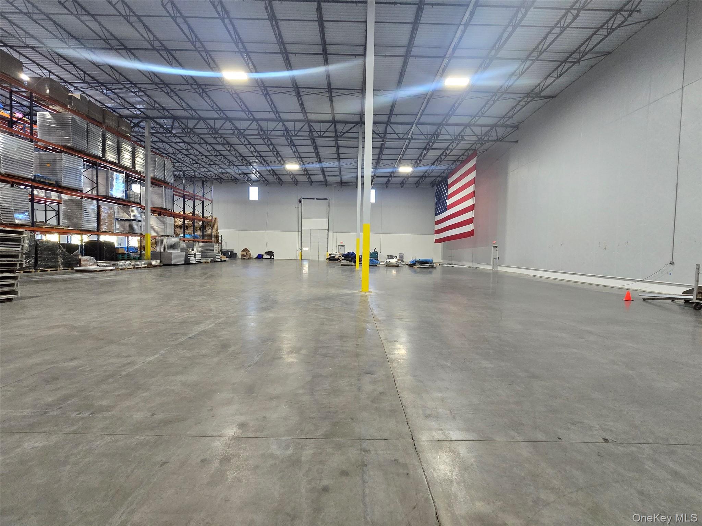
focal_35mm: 13
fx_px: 264
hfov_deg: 106.2
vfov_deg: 89.9
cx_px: 351
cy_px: 263
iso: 500
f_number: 2.2
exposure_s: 1/60
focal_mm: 2.2
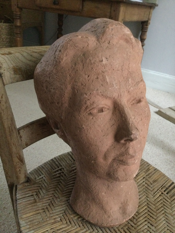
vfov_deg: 58.4
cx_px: 88
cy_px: 116
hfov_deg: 45.4
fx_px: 209
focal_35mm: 31
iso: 500
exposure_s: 1/17
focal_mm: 3.3
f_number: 2.4
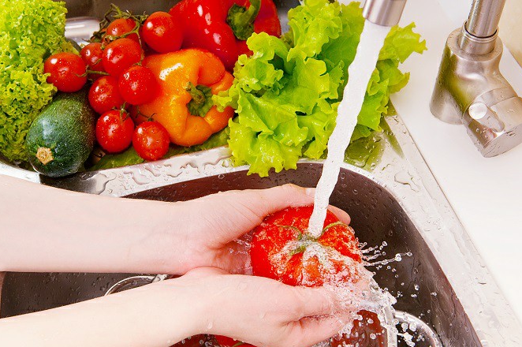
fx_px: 840
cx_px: 222
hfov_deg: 34.5
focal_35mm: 58
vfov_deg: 23.3
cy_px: 197
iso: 200
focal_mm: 48
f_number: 10
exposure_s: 1/4000
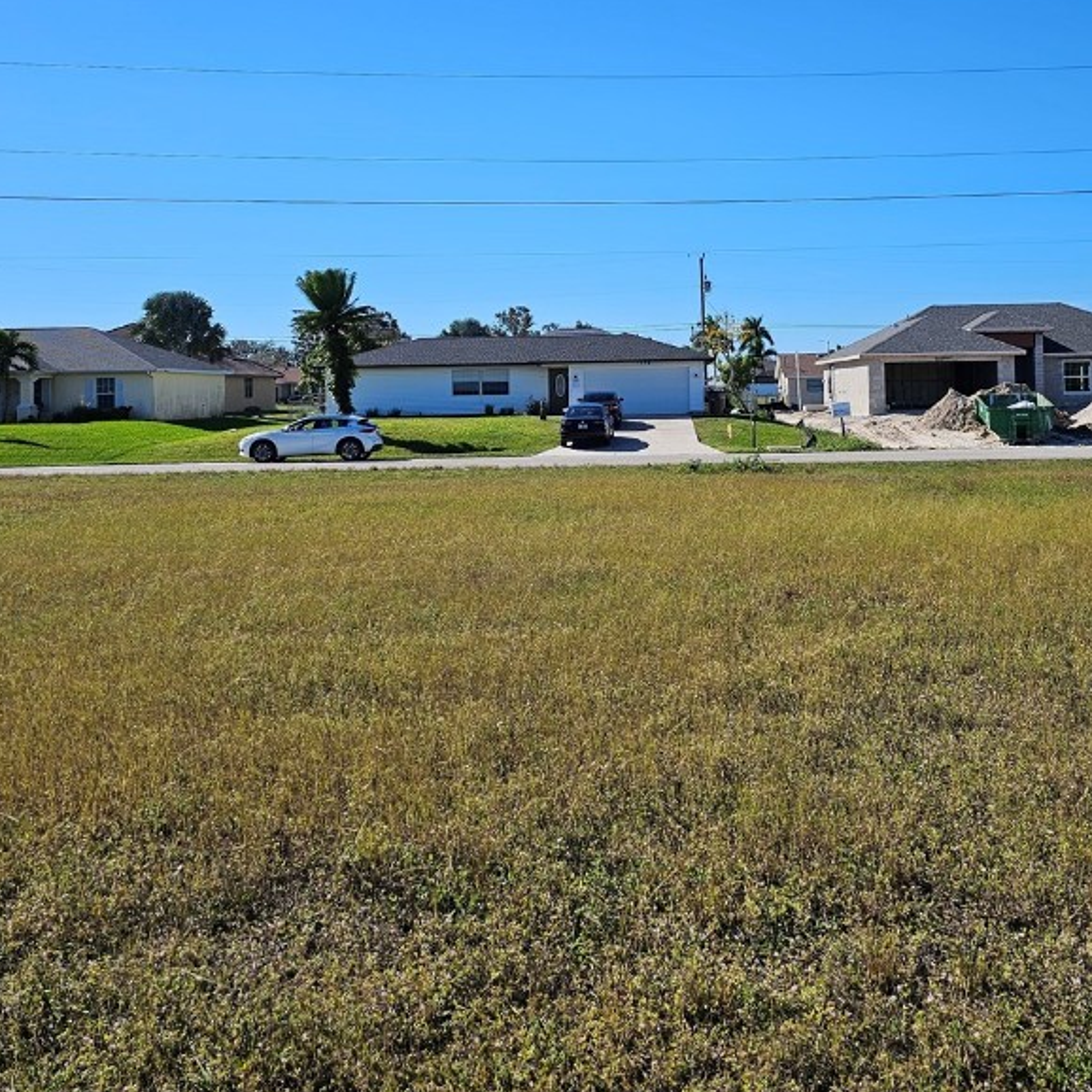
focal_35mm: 36
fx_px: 1285
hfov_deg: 45.8
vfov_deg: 45.5
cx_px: 656
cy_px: 380
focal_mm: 6.3
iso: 10
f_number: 1.7
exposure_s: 1/1376
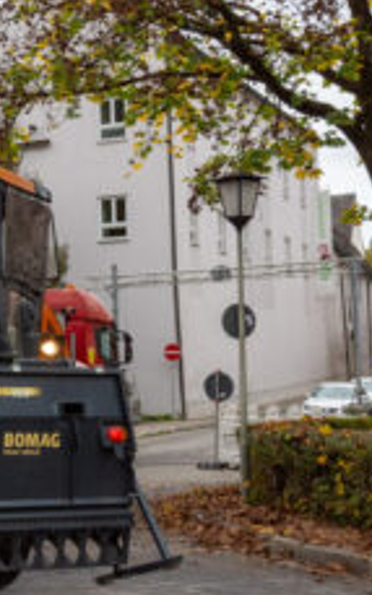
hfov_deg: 14.7
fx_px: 1299
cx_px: -247
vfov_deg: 25.8
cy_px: 309
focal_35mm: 80
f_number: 8
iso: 720
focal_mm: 20
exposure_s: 1/500
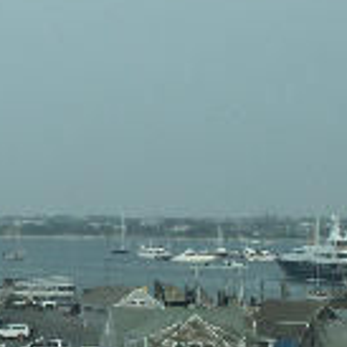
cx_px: -72
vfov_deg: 10.7
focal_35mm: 162
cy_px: 306
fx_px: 1837
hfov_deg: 10.6
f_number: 9
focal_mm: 12.21
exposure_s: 1/500
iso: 100
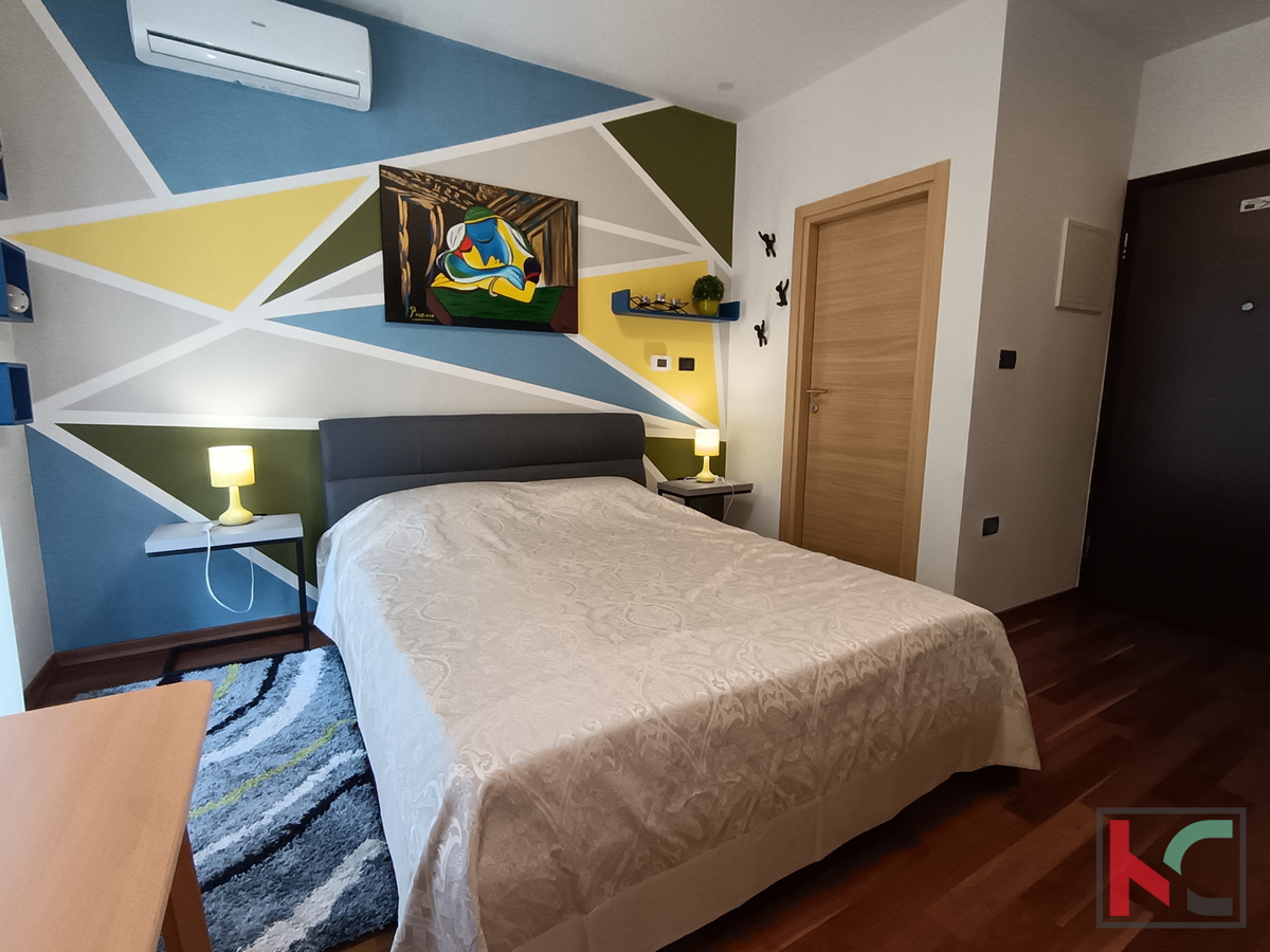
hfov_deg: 91.0
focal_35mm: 17
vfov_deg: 74.7
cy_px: 476
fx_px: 624
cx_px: 635
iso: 569
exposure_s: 1/50
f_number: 2.2
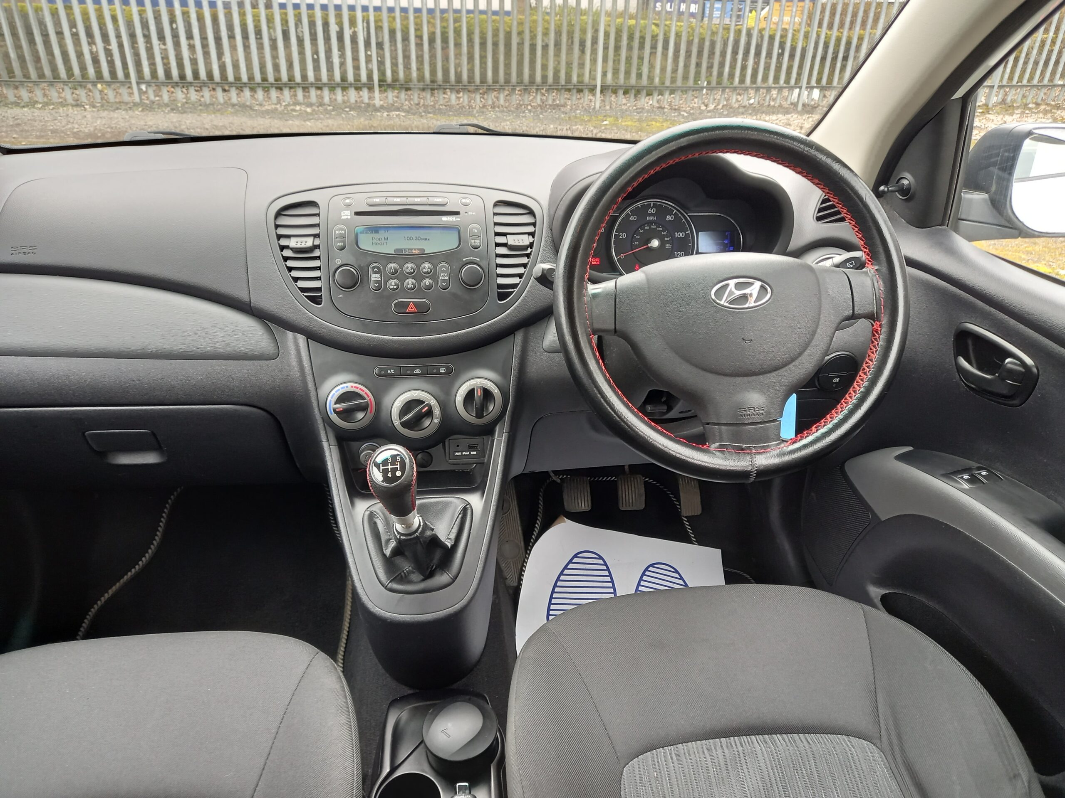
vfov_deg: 54.9
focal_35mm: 25
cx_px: 532
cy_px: 399
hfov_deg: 69.4
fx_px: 769
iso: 125
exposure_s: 1/60
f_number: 2
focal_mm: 4.6
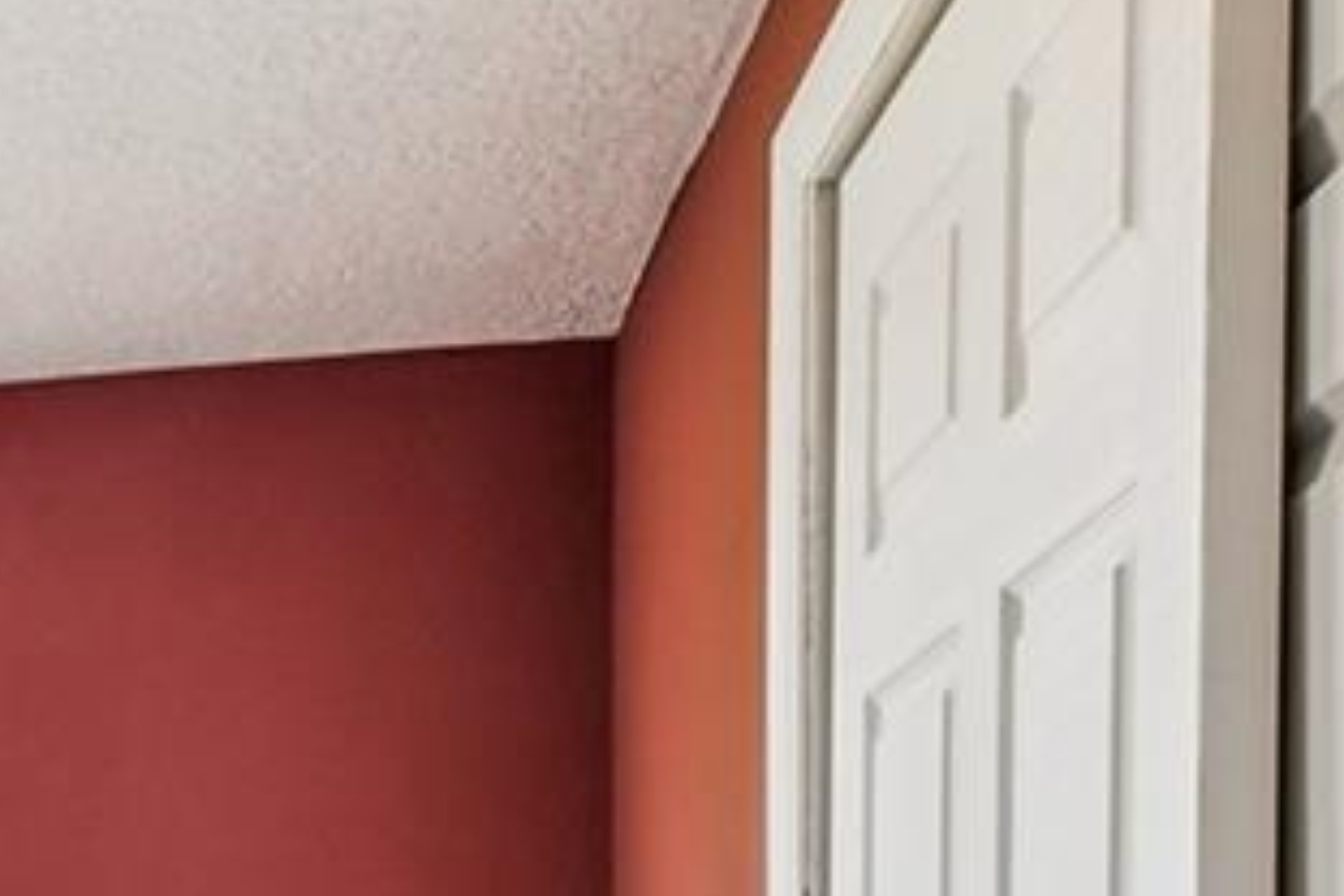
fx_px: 2874
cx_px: -724
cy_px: 1228
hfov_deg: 21.6
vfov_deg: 16.5
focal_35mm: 77
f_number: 7.1
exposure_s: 1/6
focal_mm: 10
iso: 100
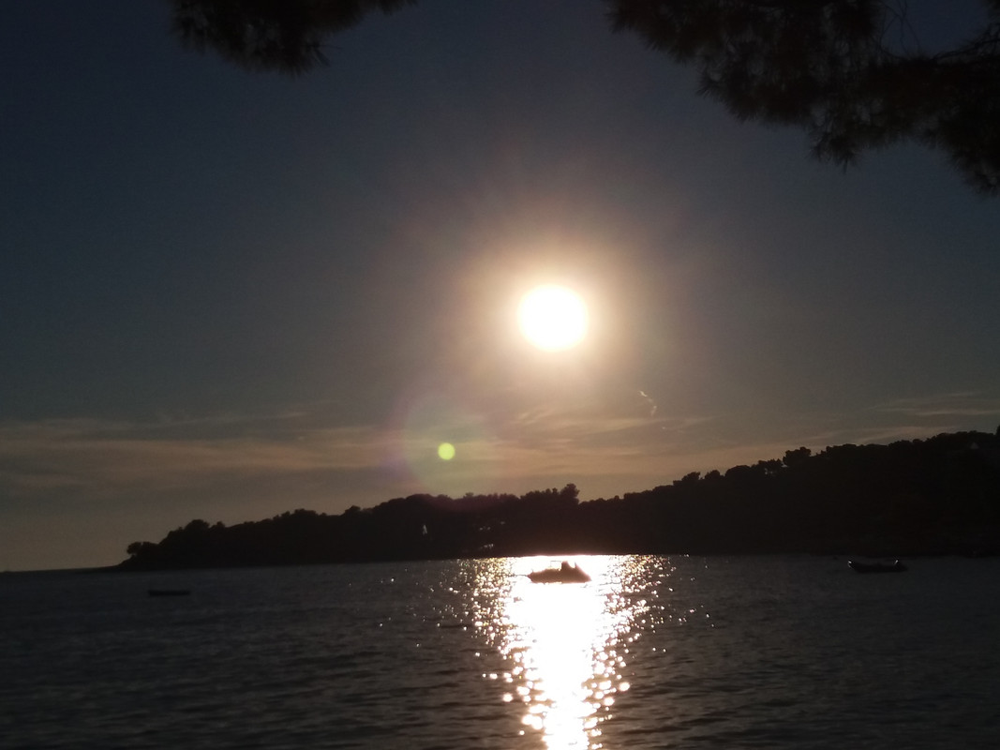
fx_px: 809
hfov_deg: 63.4
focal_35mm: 28
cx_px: 500
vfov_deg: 49.7
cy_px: 375
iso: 64
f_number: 1.9
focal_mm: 3.7
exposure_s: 1/23418
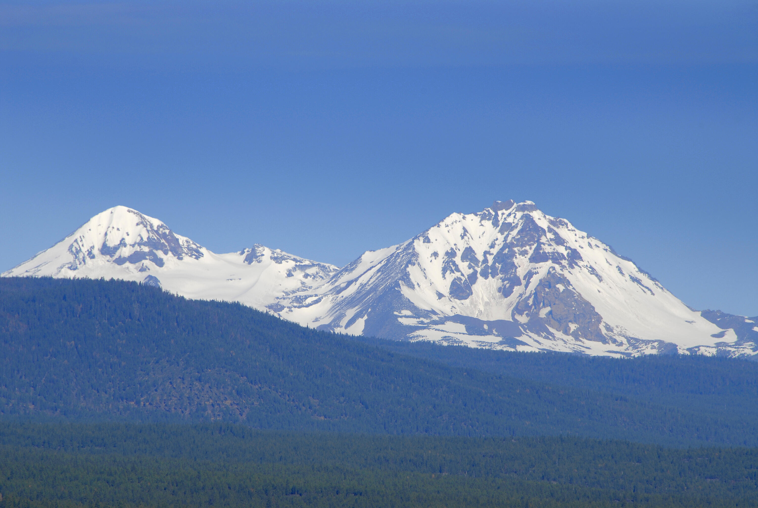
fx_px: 6324
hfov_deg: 6.9
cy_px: 254
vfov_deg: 4.6
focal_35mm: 300
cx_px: 379
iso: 100
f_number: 13
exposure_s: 1/125
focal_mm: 200
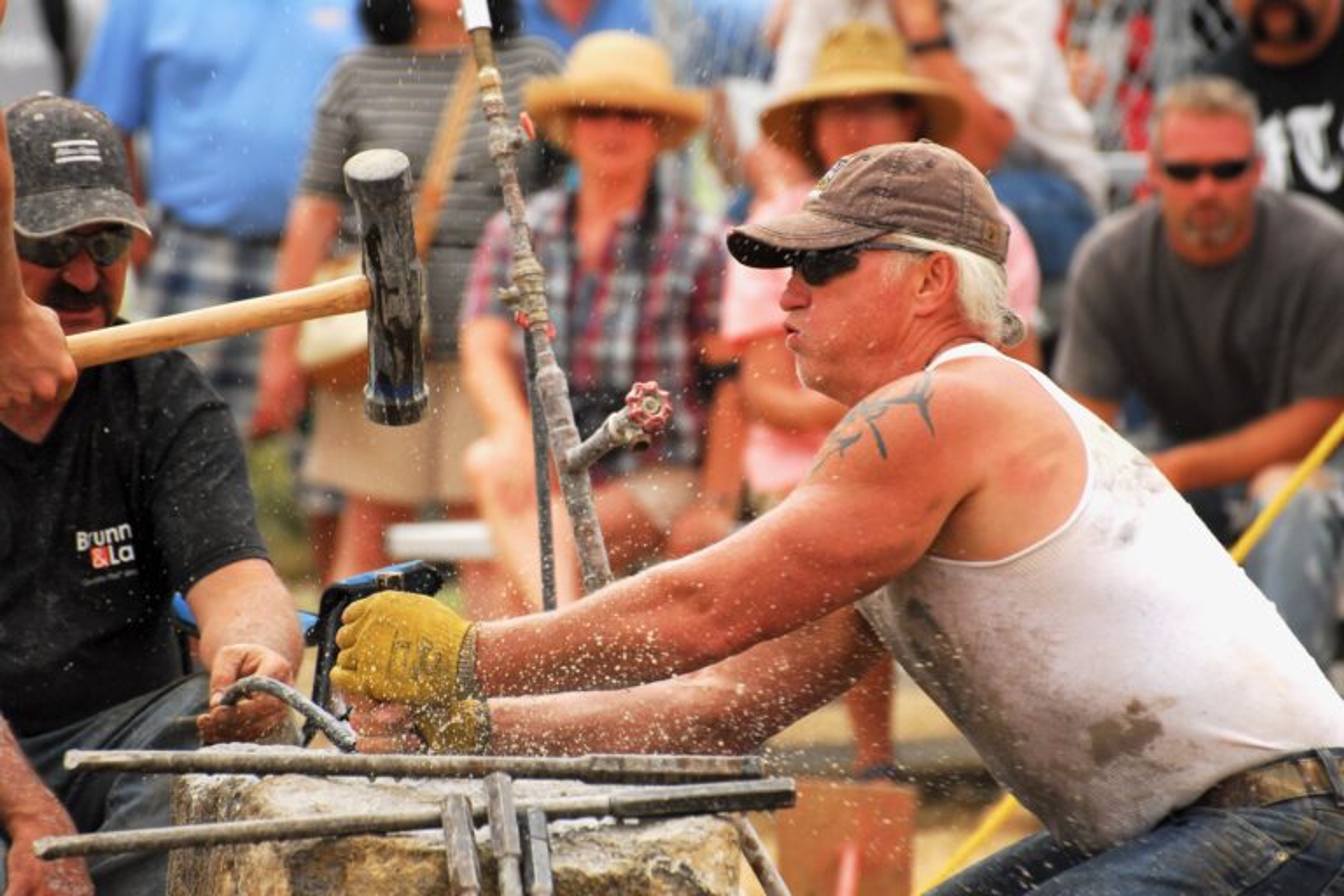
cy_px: 448
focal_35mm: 345
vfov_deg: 4.0
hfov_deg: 6.0
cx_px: 672
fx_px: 12879
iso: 400
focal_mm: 230
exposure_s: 1/1000
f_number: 5.3
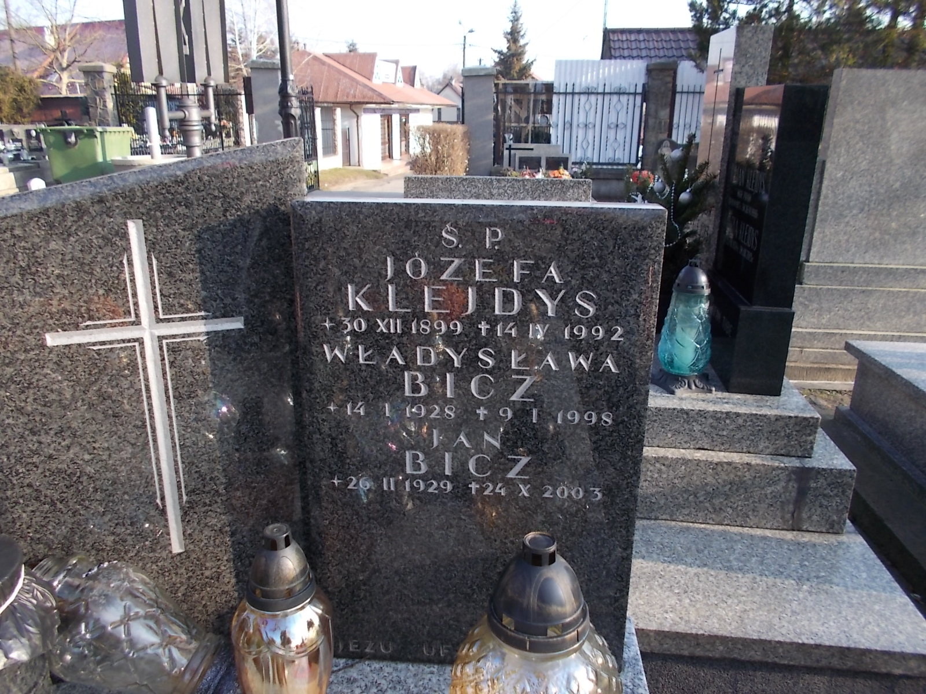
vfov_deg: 53.1
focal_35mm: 26
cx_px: 463
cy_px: 347
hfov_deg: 67.3
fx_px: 696
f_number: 3.2
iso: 80
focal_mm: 4.6
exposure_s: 1/200
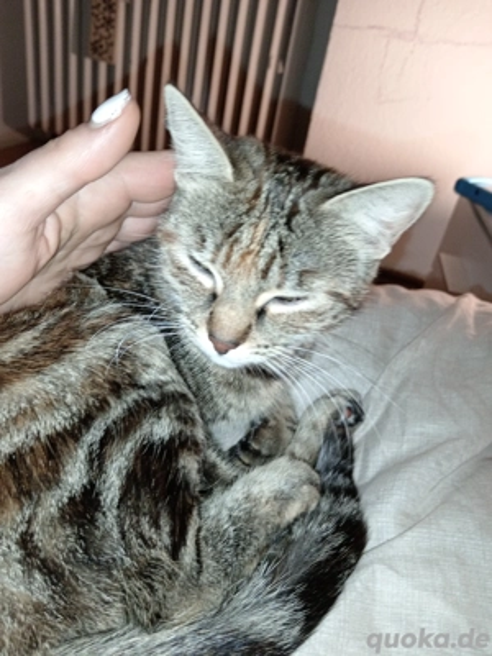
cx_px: 246
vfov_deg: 65.3
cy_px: 328
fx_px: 512
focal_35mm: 27
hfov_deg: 51.4
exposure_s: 1/30
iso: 890
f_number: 1.9
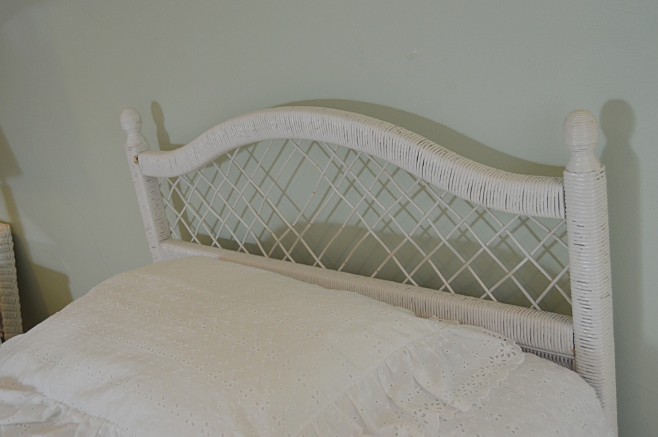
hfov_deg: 49.6
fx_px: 712
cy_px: 218
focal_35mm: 39
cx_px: 329
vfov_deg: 34.2
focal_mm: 26
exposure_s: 1/60
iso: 500
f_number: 4
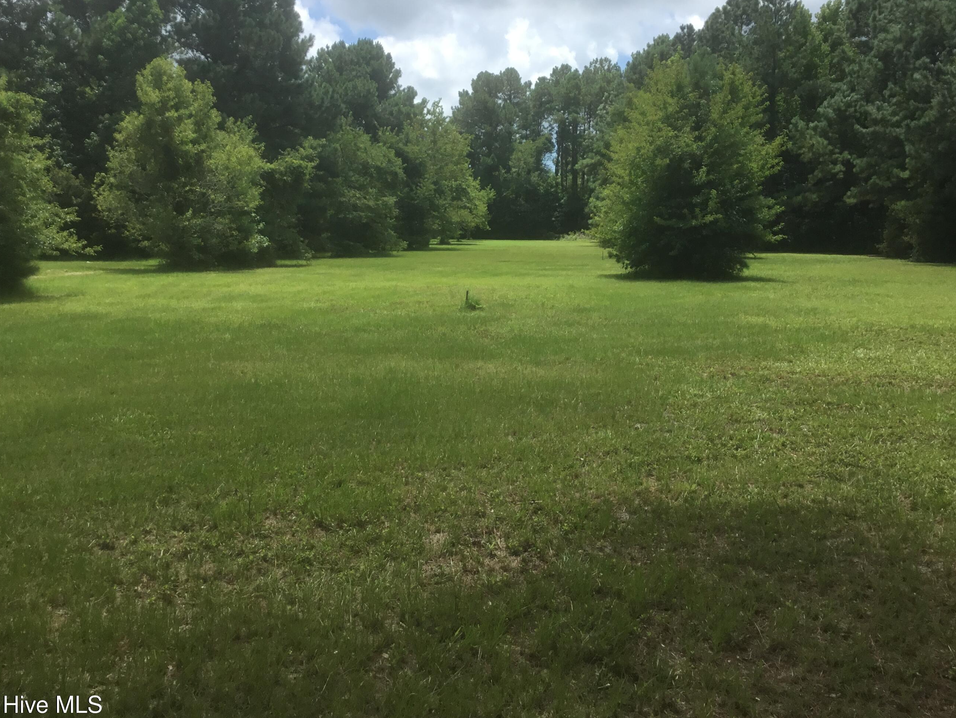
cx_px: 480
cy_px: 326
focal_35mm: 36
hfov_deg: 51.3
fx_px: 994
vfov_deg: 39.6
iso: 25
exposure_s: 1/823
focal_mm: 3.3
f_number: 2.4
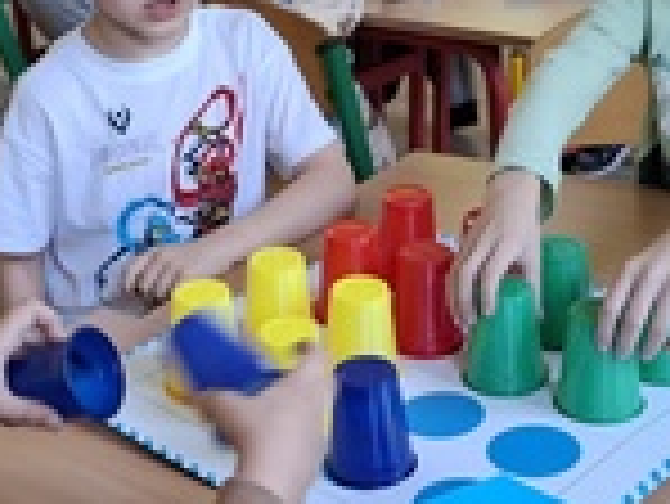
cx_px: 243
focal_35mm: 74
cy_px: 279
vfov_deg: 19.9
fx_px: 1433
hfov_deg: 26.2
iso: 160
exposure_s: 1/50
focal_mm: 5.54
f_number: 1.8
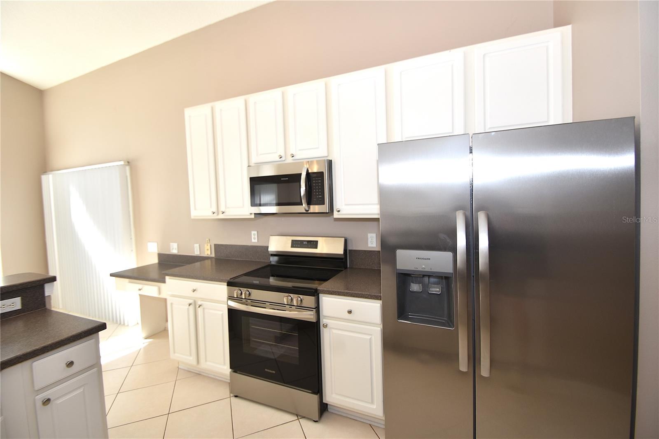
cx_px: 330
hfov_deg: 100.4
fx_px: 275
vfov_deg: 77.3
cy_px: 220
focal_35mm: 15
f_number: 5
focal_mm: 10
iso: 200
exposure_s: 1/100
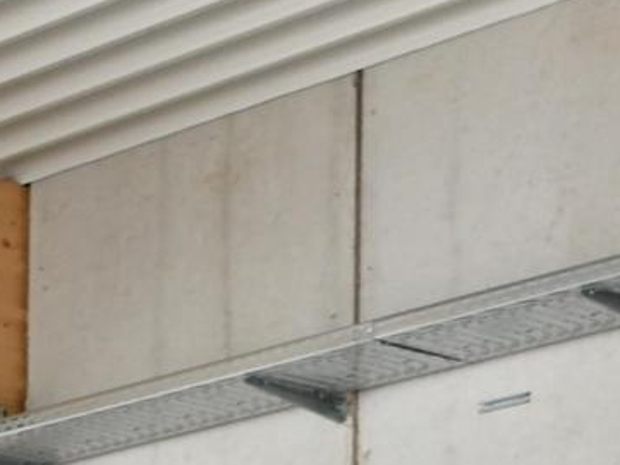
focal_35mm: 184
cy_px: 966
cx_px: 347
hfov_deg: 10.7
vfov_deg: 7.7
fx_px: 3297
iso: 1000
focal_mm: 24
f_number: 3.5
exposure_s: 1/50
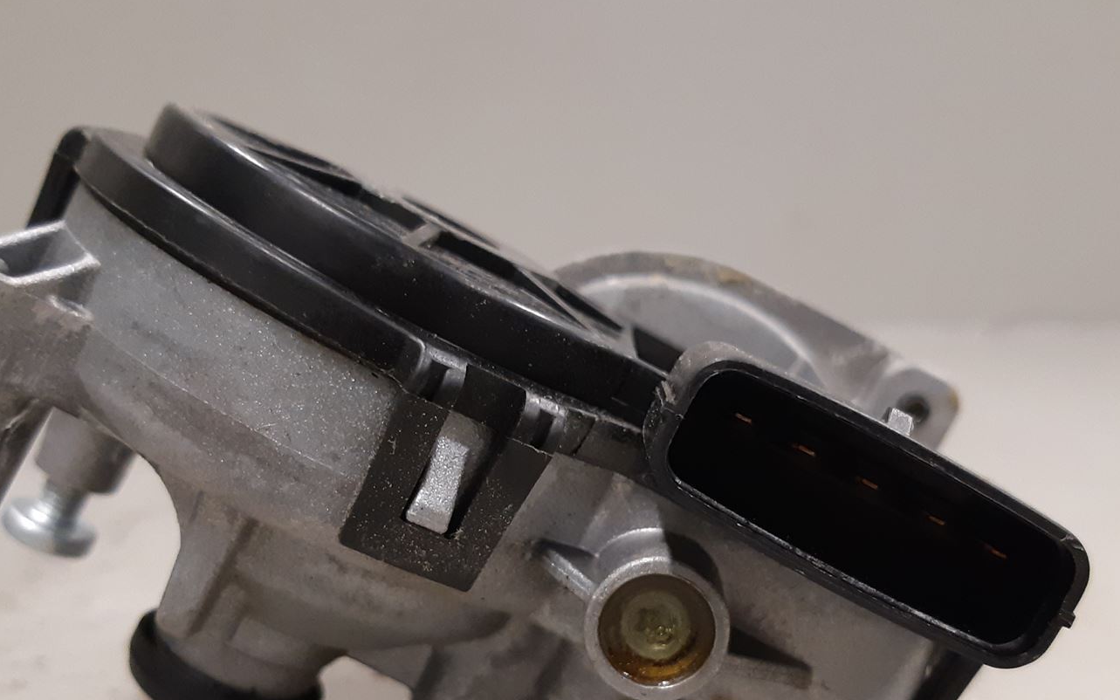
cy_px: 456
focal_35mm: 44
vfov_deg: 29.1
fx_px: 1343
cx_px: 556
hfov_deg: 45.3
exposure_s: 1/50
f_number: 1.7
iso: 200
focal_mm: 3.93
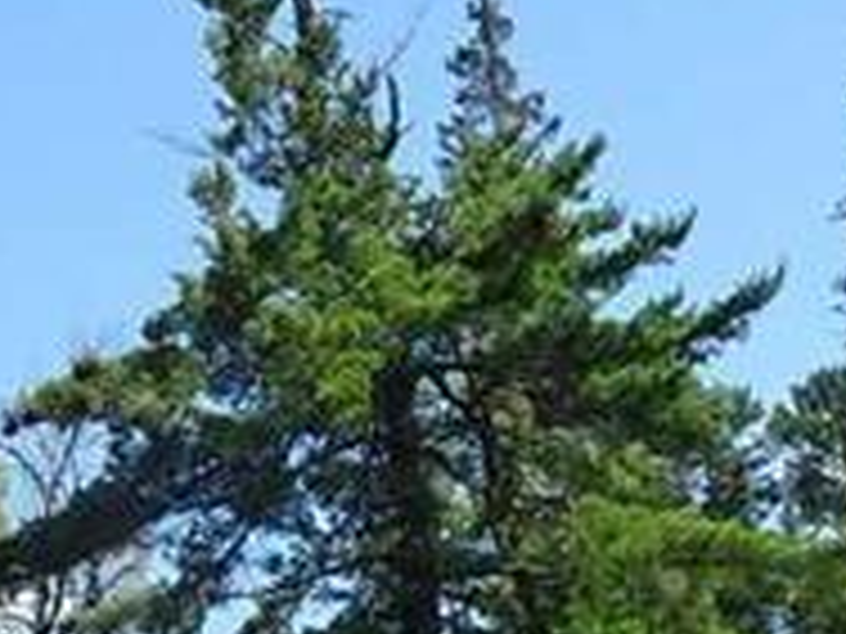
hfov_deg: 14.9
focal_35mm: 131
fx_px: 3202
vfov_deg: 11.2
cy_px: 661
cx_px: 122
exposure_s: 1/500
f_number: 3.5
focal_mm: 4.1
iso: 80
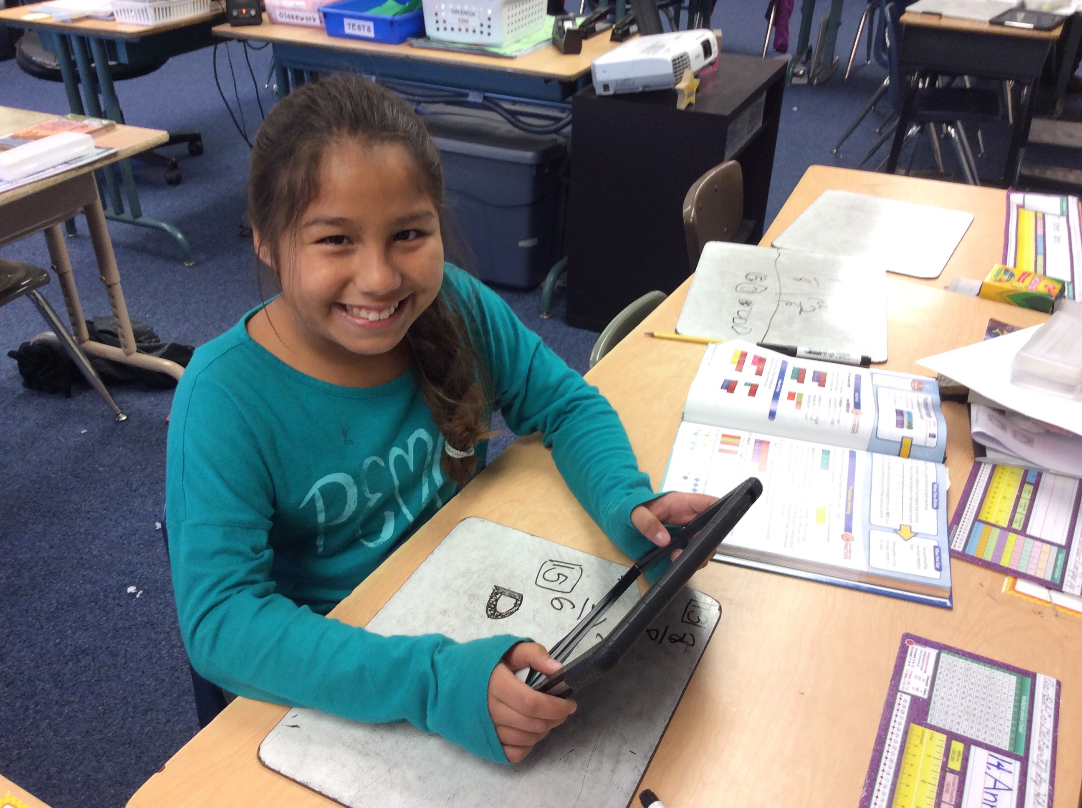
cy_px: 404
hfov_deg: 56.9
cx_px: 541
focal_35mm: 32
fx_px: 999
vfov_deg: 44.1
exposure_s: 1/24
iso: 50
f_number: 2.4
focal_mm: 3.3
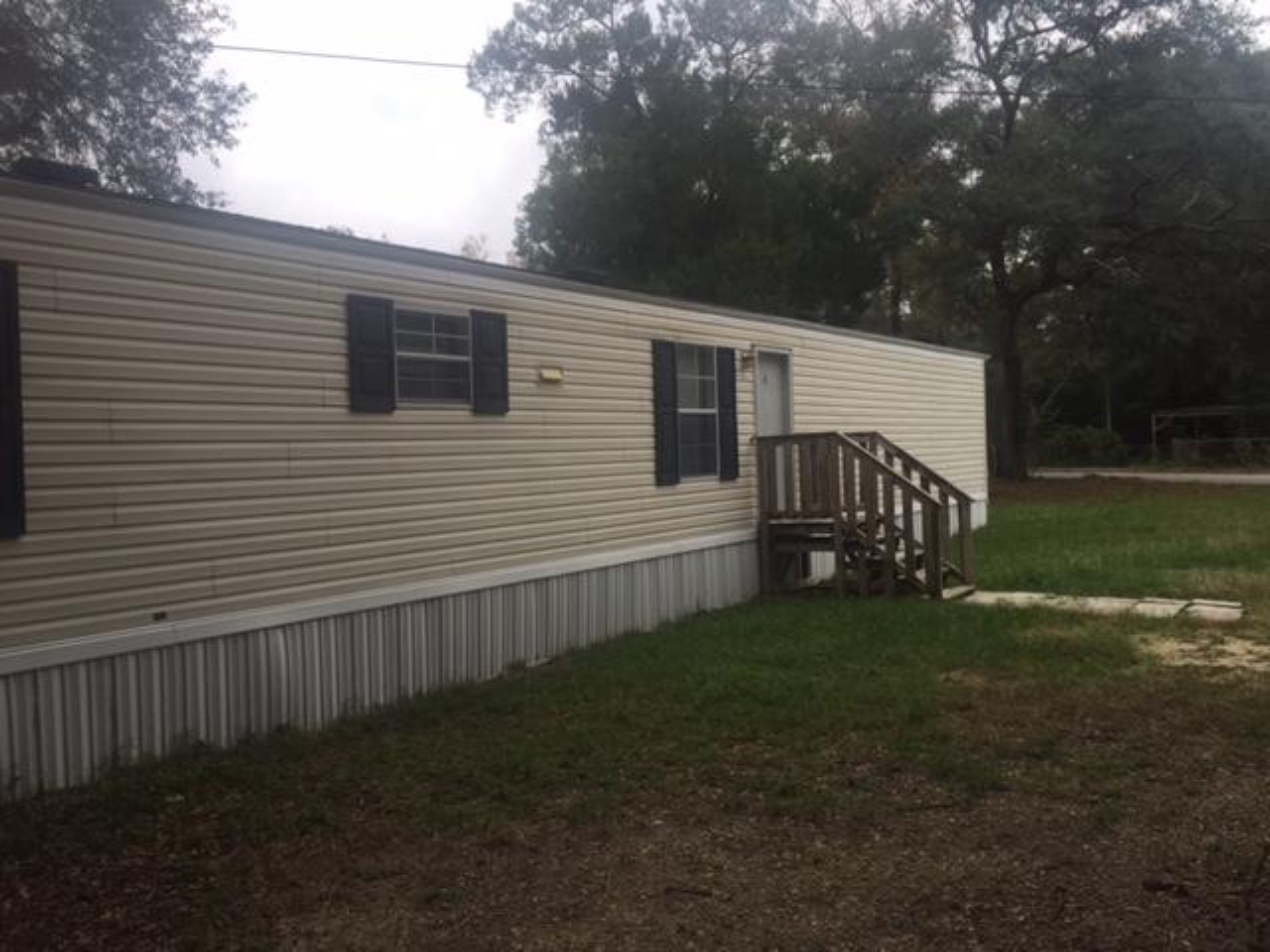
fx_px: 1064
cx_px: 635
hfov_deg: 61.7
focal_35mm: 29
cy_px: 476
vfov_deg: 48.2
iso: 32
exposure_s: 1/314
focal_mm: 4.15
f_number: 2.2
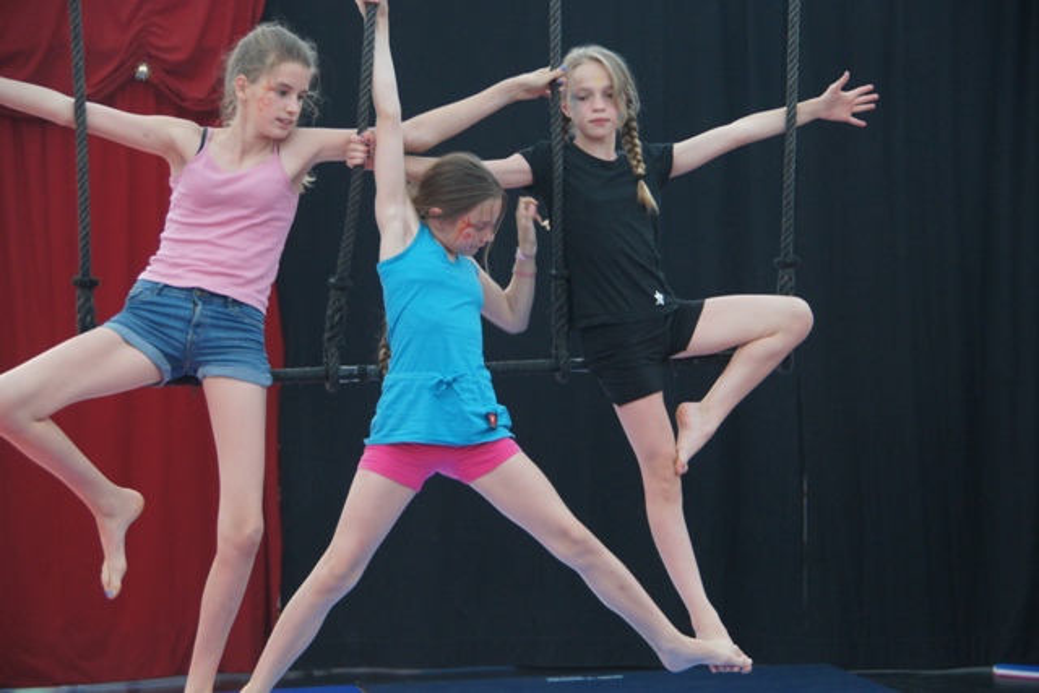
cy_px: 346
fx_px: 3247
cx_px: 520
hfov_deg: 18.2
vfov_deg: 12.2
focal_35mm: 112
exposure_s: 1/100
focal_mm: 75
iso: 1600
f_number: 5.6
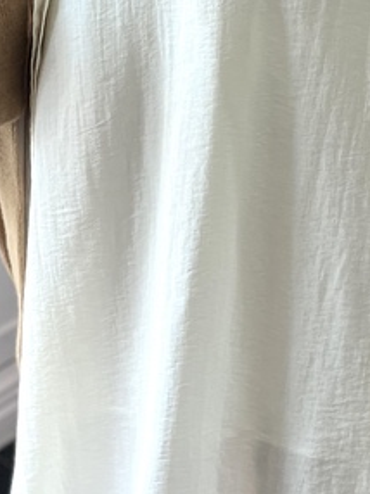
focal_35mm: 91
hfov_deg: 16.2
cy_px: 114
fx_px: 1299
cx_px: 252
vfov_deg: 21.3
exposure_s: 1/121
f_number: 1.6
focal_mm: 5.1
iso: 100
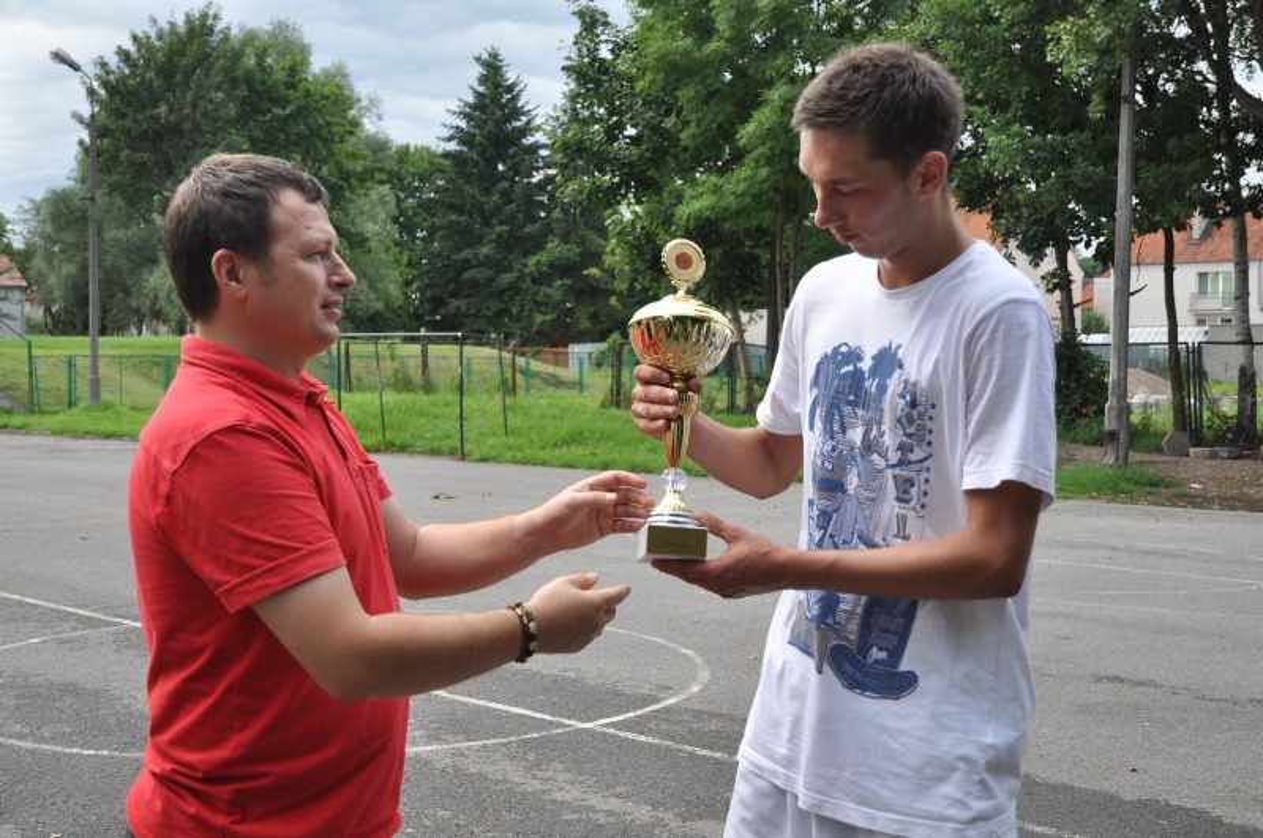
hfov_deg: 42.4
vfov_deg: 28.9
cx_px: 632
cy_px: 419
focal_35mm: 46
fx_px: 1629
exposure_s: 1/800
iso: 500
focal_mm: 31
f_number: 5.6
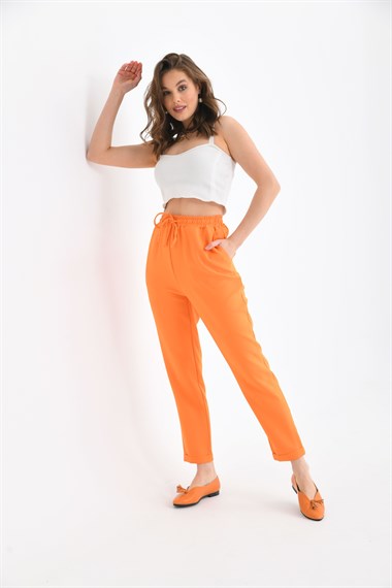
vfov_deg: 38.2
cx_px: 196
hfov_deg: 26.0
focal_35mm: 52
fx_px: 849
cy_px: 294
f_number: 6.3
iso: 160
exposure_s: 1/125
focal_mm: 52
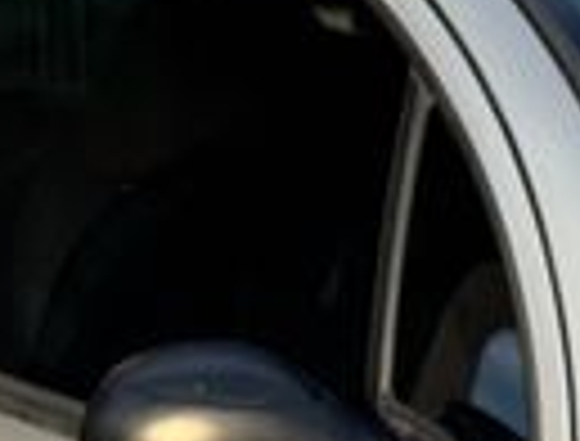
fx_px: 5959
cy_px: 904
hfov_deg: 5.5
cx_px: 1072
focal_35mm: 354
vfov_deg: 4.2
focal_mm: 6.76
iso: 64
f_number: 1.78
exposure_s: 1/1339
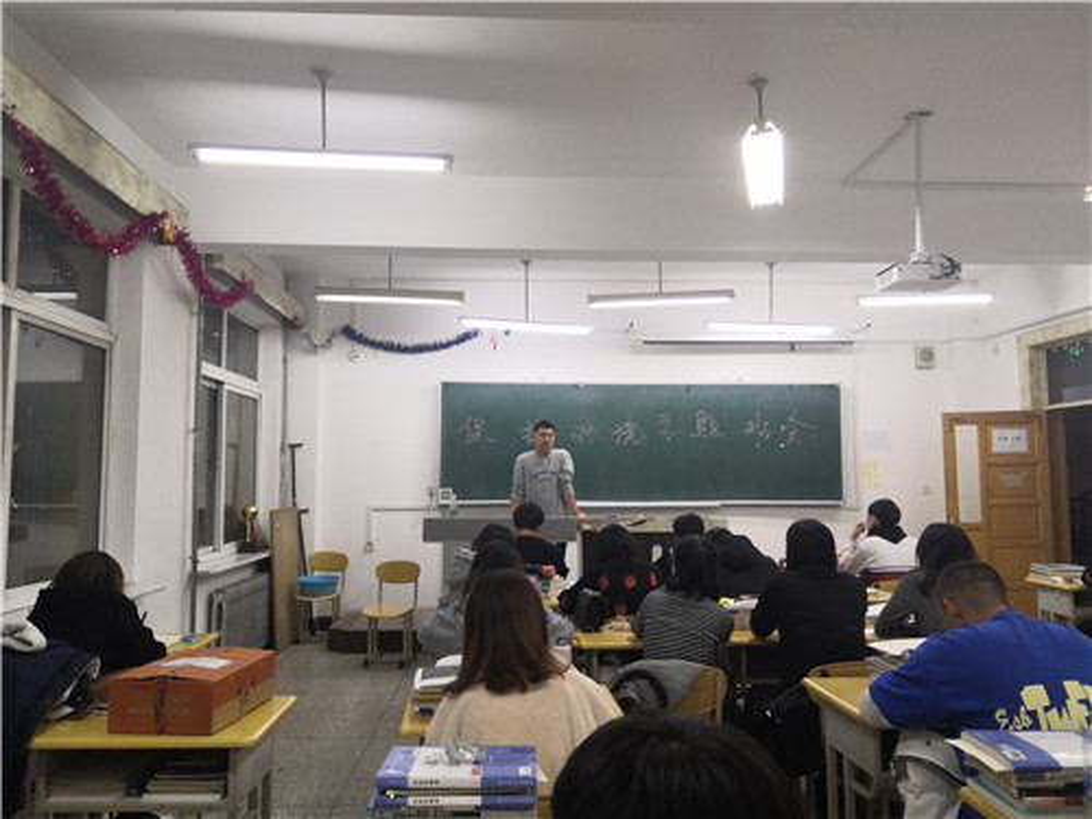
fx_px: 852
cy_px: 410
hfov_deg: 65.3
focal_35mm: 27
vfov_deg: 51.4
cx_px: 546
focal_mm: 3.95
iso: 200
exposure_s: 1/33.3
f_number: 1.8
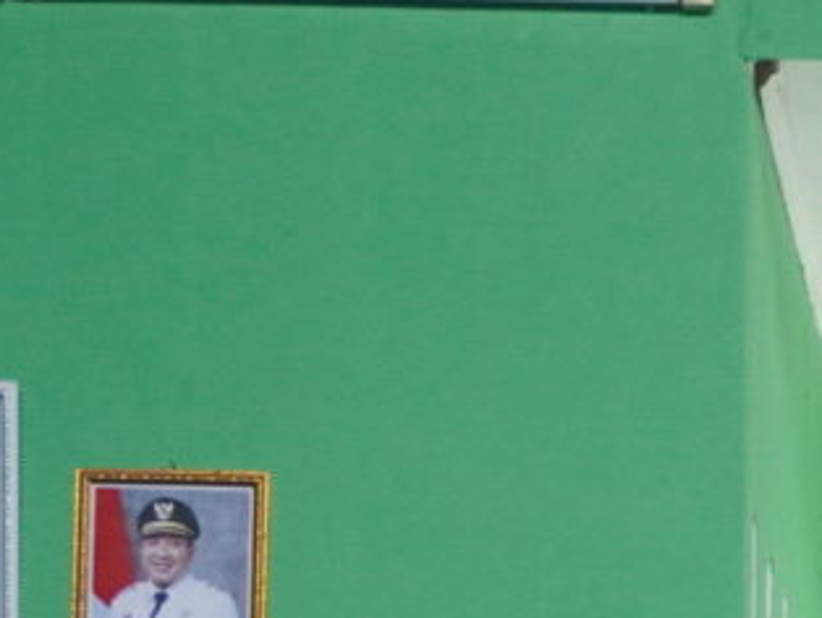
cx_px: 1052
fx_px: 4408
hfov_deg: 10.4
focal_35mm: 185
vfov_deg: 7.7
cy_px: 1150
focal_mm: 25
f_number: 4.5
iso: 1250
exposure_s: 1/200
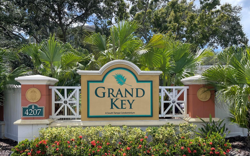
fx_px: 191
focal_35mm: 28
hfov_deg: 66.5
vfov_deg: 44.3
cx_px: 126
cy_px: 95
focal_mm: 4.2
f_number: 1.6
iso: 32
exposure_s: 1/1642
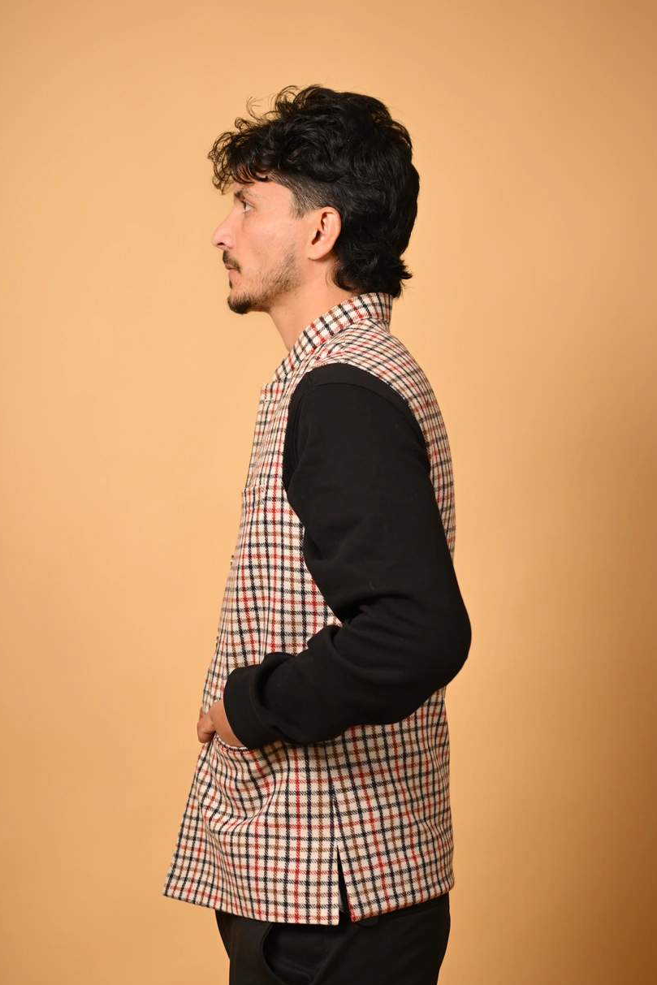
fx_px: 1861
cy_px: 547
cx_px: 267
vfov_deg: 29.6
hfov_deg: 20.0
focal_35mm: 68
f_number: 2.2
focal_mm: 50
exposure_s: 1/1250
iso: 200
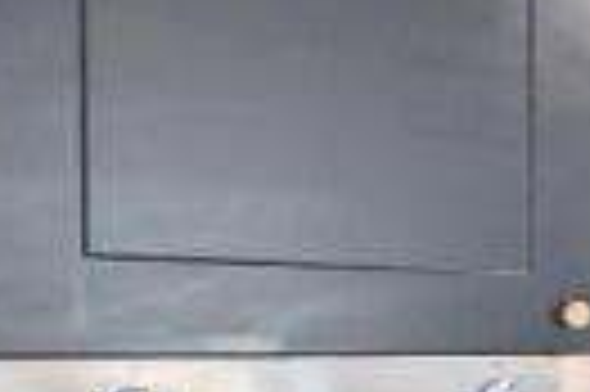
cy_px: 358
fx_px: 982
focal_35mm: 60
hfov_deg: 20.7
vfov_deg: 22.0
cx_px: 1103
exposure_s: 1/28.5
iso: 46
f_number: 2.2
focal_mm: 1.95
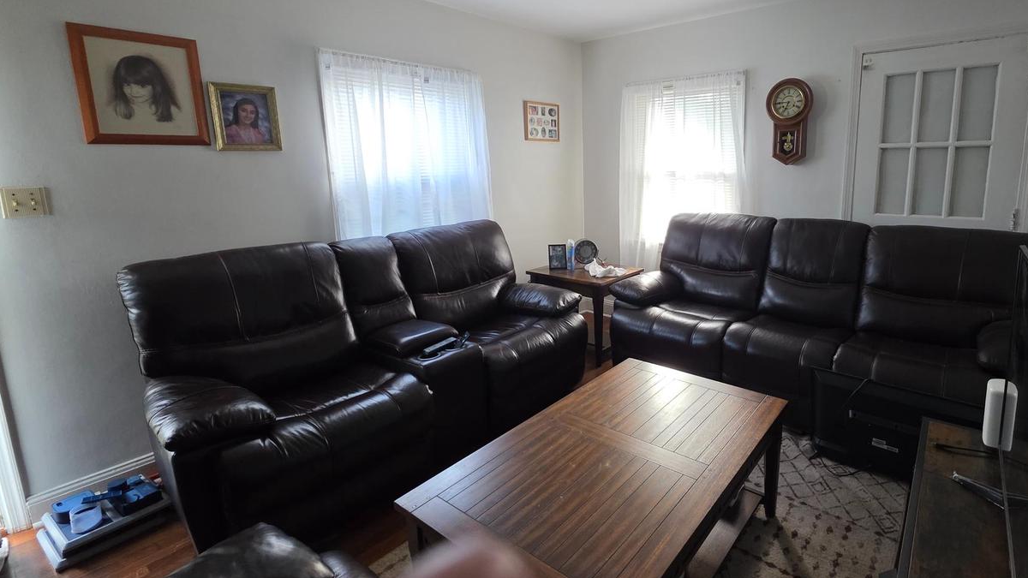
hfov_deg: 94.7
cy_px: 242
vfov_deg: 63.5
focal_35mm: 17
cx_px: 615
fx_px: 463
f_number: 1.9
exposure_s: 1/60
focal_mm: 2.2
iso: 400
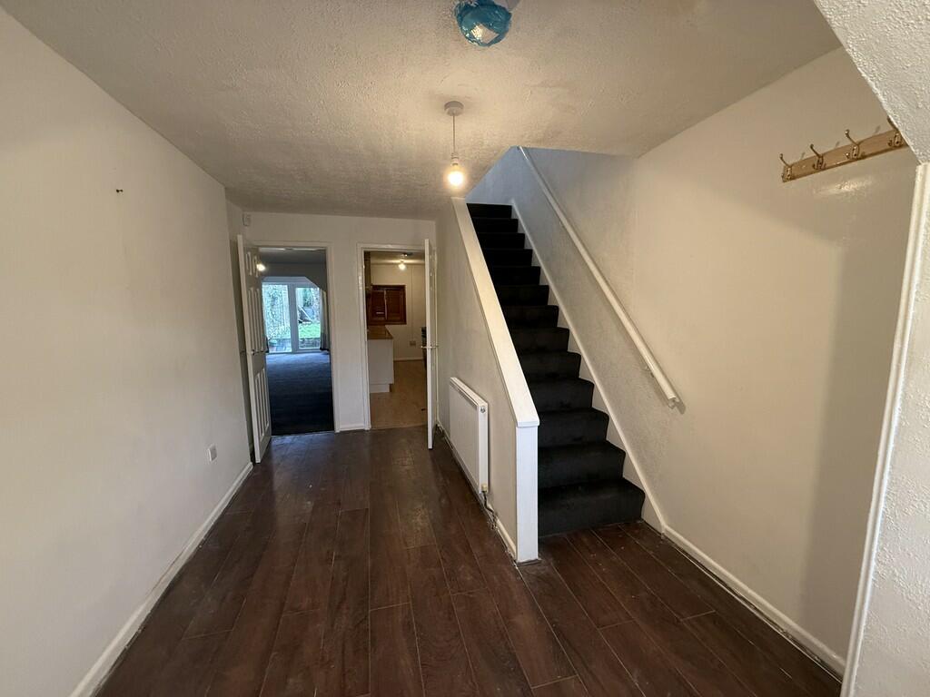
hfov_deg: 102.1
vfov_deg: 85.7
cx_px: 465
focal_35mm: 14
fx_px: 376
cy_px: 348
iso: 400
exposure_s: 1/78
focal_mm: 2.22
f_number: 2.2
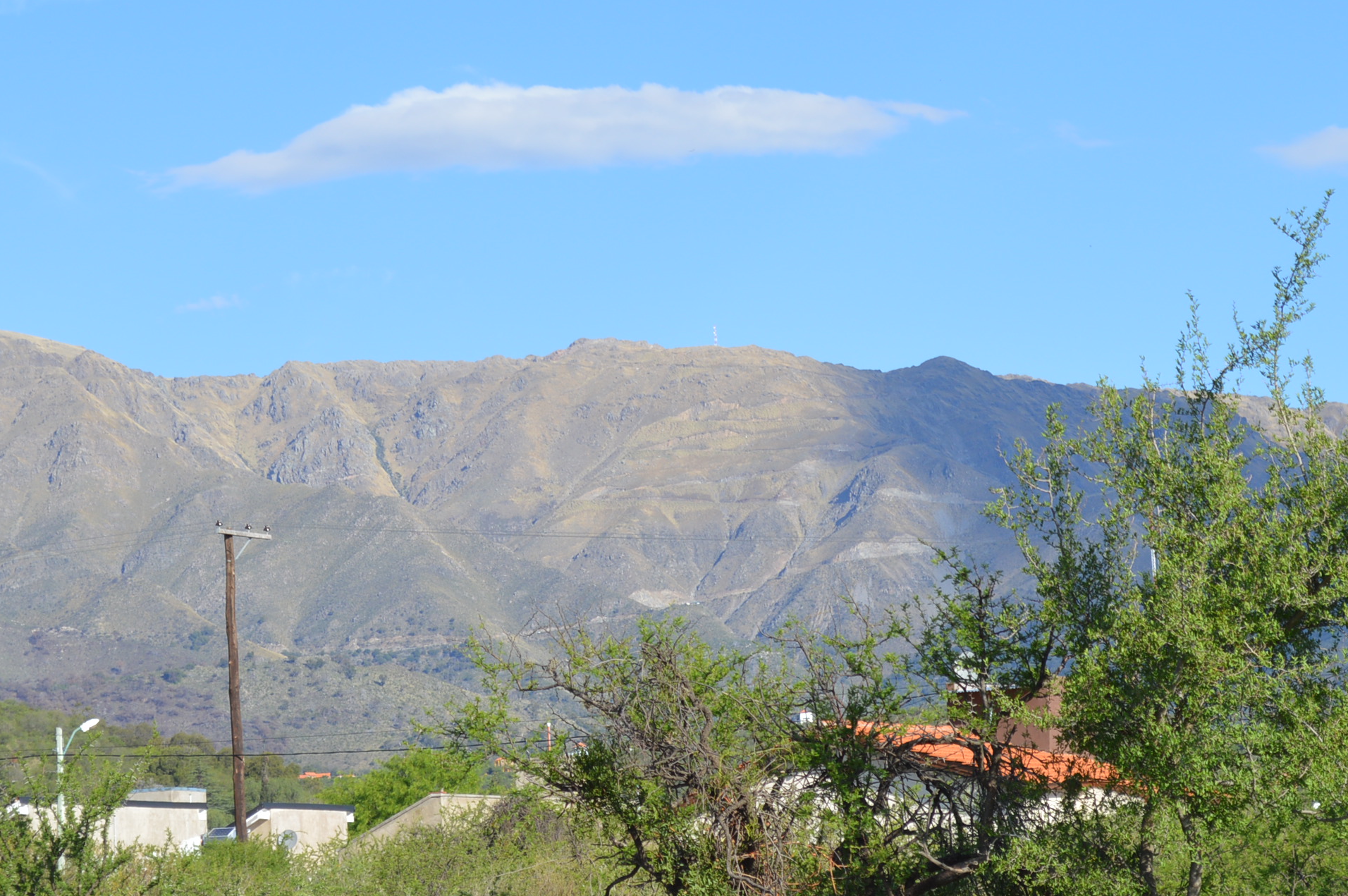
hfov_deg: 15.8
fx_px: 4855
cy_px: 349
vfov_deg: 10.5
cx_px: 731
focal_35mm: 130
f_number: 7.1
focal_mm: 55
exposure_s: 1/200
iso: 100
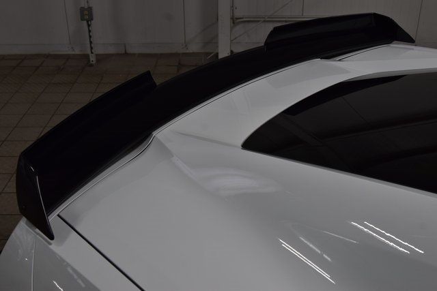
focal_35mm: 45
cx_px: 218
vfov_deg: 29.9
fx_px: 546
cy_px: 146
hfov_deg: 43.6
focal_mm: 30
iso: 500
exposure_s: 1/60
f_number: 8
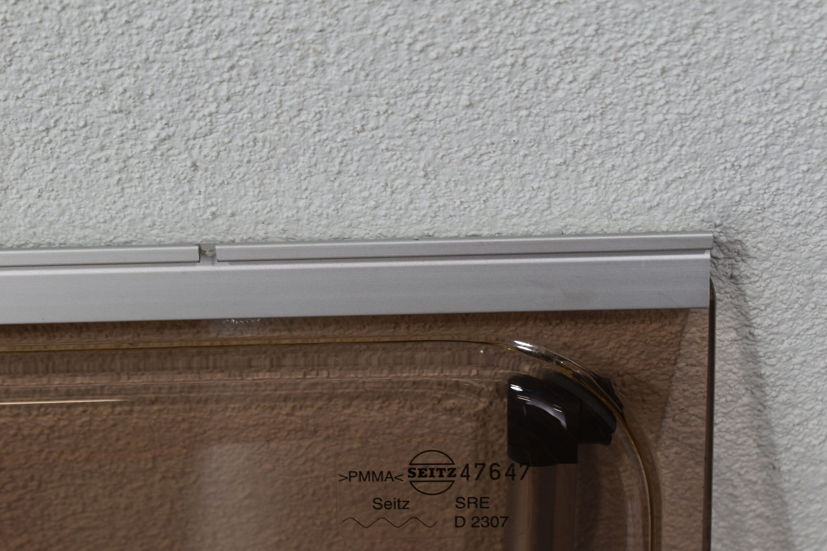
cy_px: 276
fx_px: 1895
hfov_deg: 24.6
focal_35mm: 82
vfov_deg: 16.6
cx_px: 414
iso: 320
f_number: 8
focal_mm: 55
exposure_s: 1/60
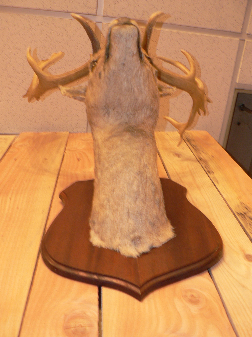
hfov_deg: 39.7
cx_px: 126
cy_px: 168
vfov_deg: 51.4
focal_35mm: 36
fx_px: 349
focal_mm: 6
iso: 100
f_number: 2.8
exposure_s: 1/6
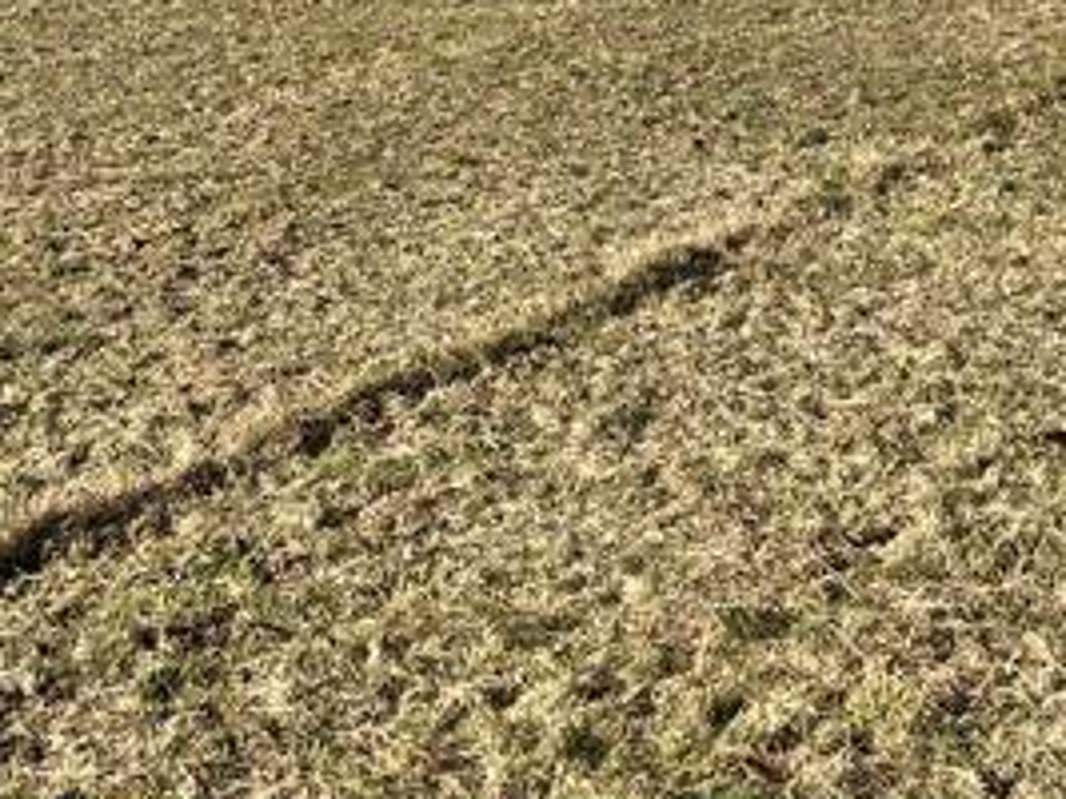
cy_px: -312
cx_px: 252
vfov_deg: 17.4
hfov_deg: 24.7
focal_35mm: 78
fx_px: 2401
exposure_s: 1/2825
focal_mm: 5.1
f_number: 1.6
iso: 50
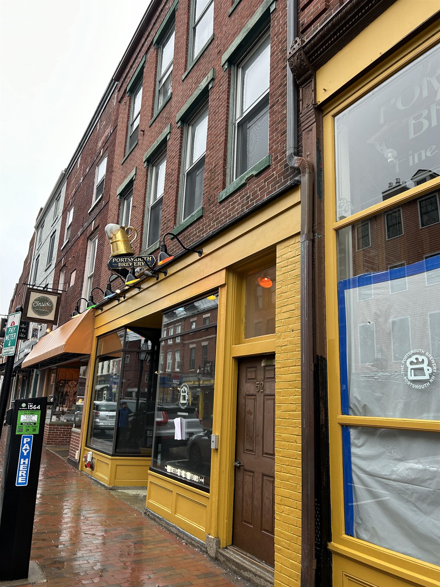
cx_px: 220
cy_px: 294
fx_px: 441
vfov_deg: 67.3
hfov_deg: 53.1
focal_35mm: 26
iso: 80
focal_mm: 5.7
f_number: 1.5
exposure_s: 1/121
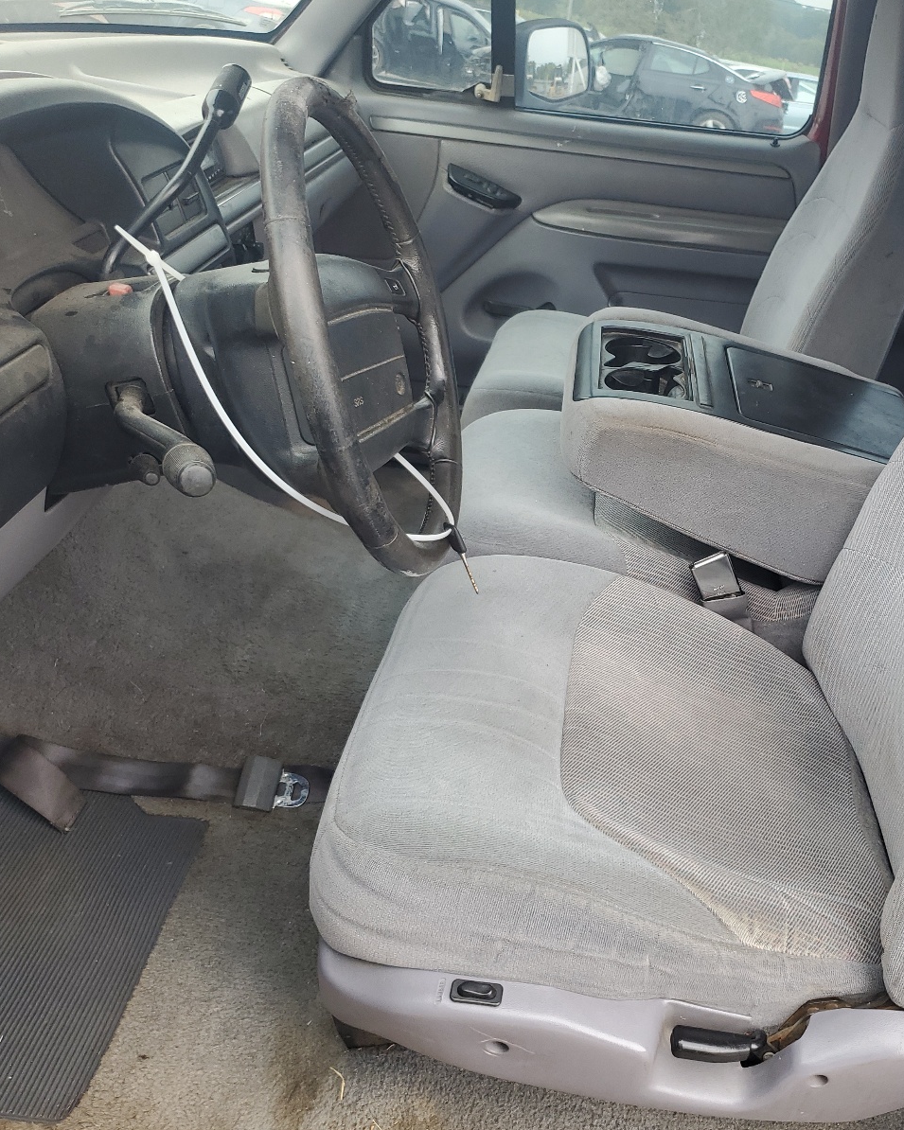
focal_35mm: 34
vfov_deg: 52.8
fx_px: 1137
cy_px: 567
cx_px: 650
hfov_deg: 42.3
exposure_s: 1/185
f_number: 1.5
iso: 50
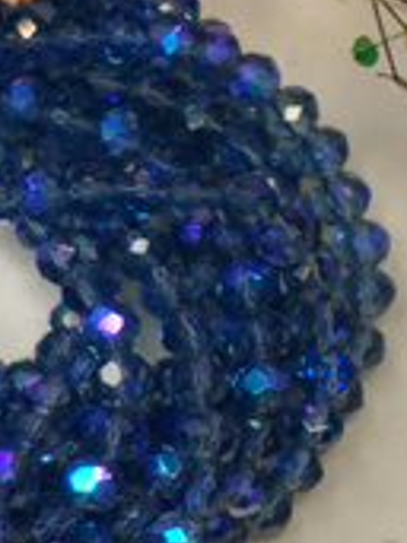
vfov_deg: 11.1
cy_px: 206
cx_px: 0
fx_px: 2798
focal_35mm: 178
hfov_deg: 8.3
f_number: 5.6
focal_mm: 47
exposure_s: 1/80
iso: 2000
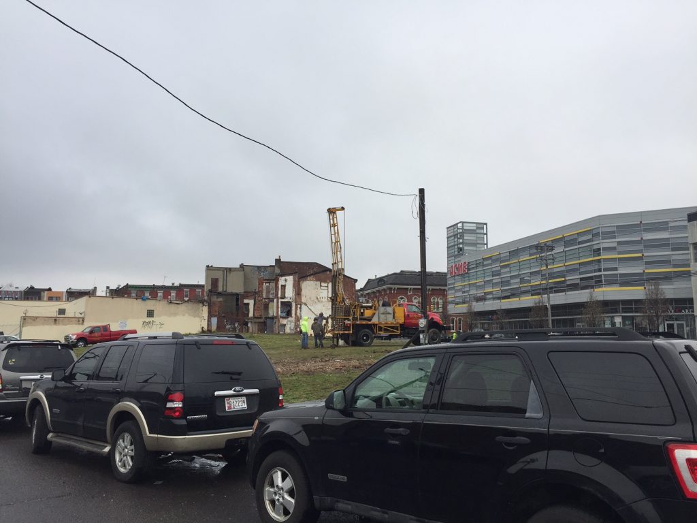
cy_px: 262
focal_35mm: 29
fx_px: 584
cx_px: 348
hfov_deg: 61.7
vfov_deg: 48.2
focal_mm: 4.15
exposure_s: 1/3597
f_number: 2.2
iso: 32
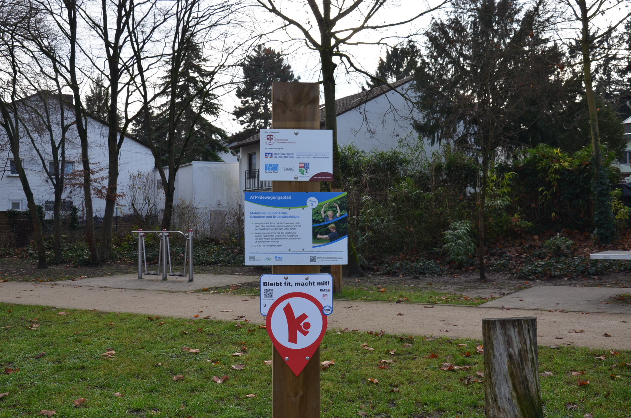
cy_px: 209
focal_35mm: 39
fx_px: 682
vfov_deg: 34.1
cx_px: 316
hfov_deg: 49.6
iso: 200
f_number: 7.1
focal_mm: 26
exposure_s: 1/200
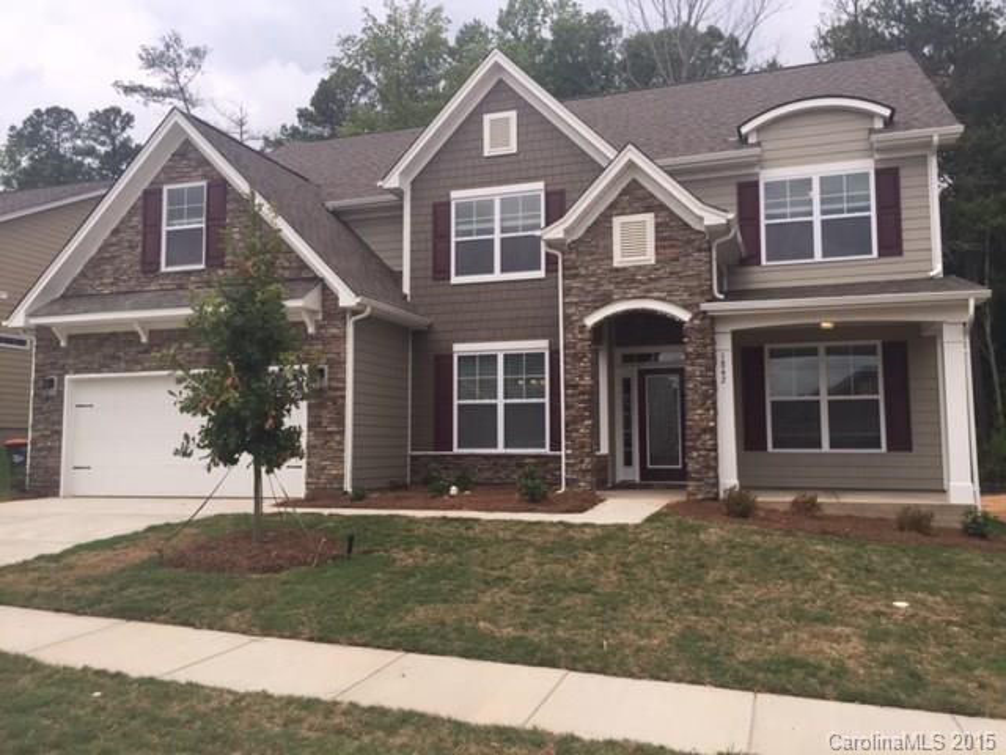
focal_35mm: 29
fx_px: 843
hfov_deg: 61.7
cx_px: 503
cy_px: 378
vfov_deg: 48.2
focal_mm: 4.15
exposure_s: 1/2083
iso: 32
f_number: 2.2
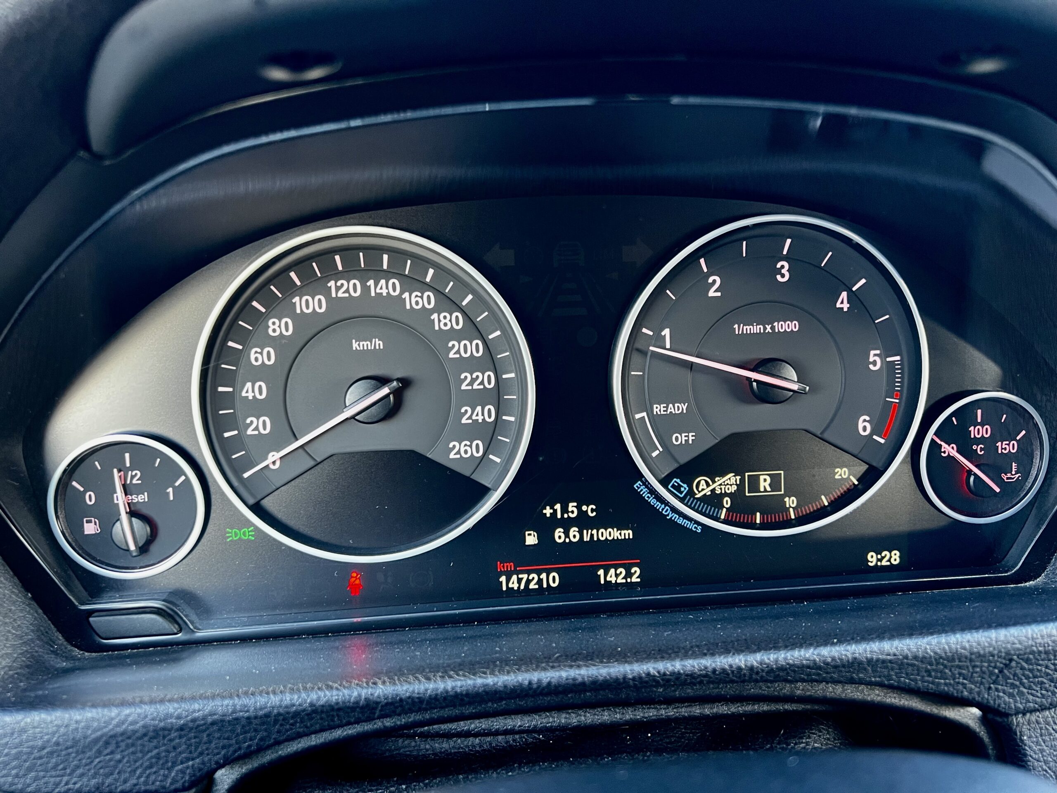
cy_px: 396
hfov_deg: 67.3
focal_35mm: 26
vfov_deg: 53.1
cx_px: 528
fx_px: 794
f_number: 1.5
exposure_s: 1/56
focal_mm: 5.7
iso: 250
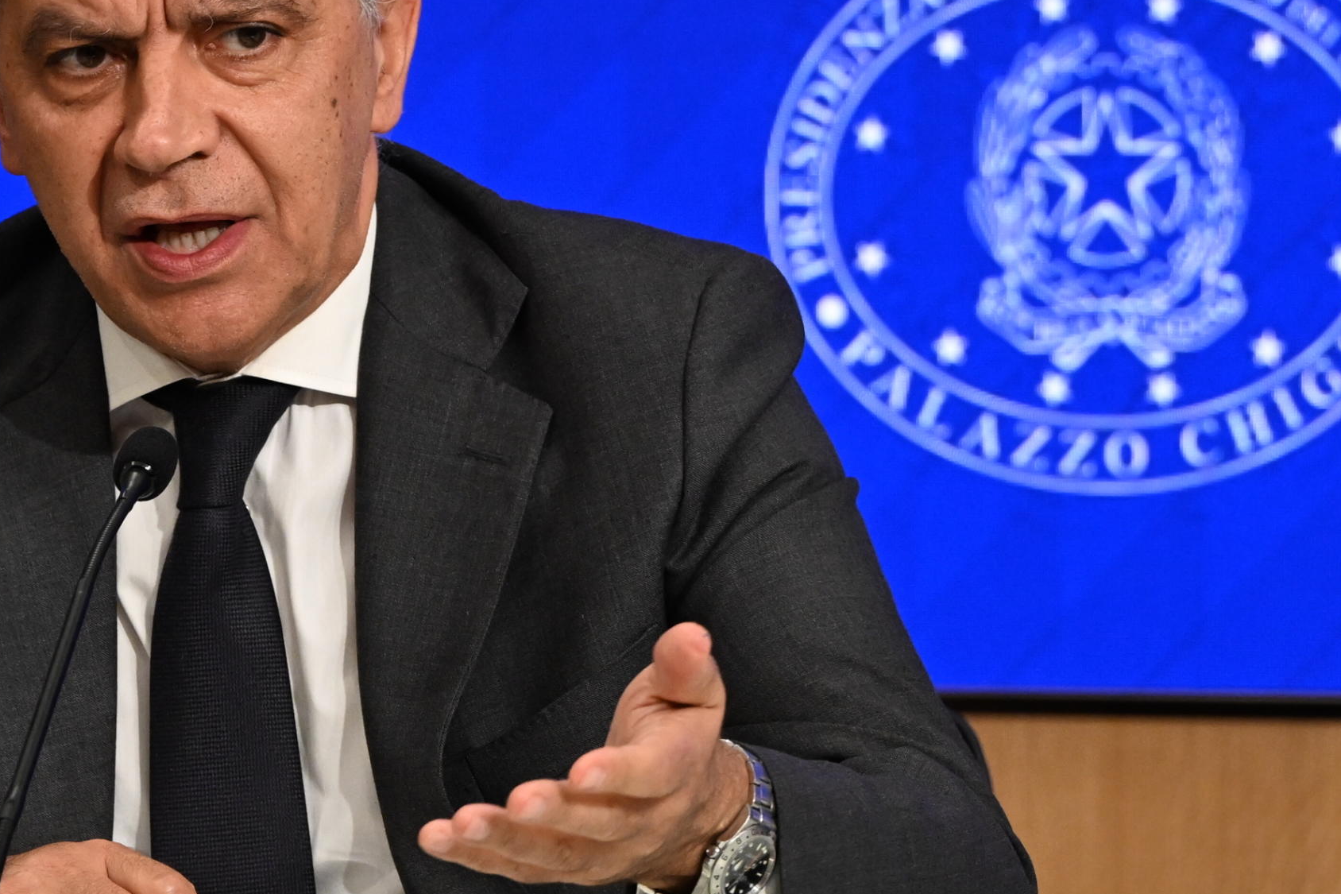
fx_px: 20335
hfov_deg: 3.8
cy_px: 321
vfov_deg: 2.5
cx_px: 268
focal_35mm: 546
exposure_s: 1/400
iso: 1600
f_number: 5
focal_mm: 200
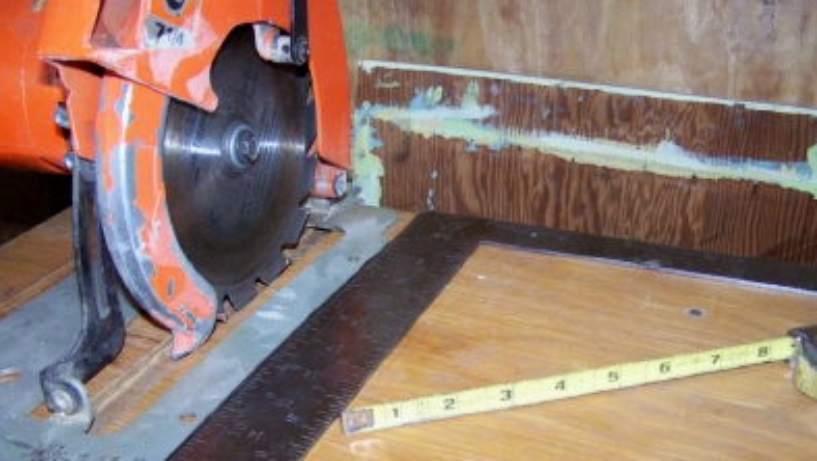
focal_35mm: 42
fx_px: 910
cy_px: 307
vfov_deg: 28.2
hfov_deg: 48.3
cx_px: 413
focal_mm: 6.3
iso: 400
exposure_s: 1/40
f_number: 2.8
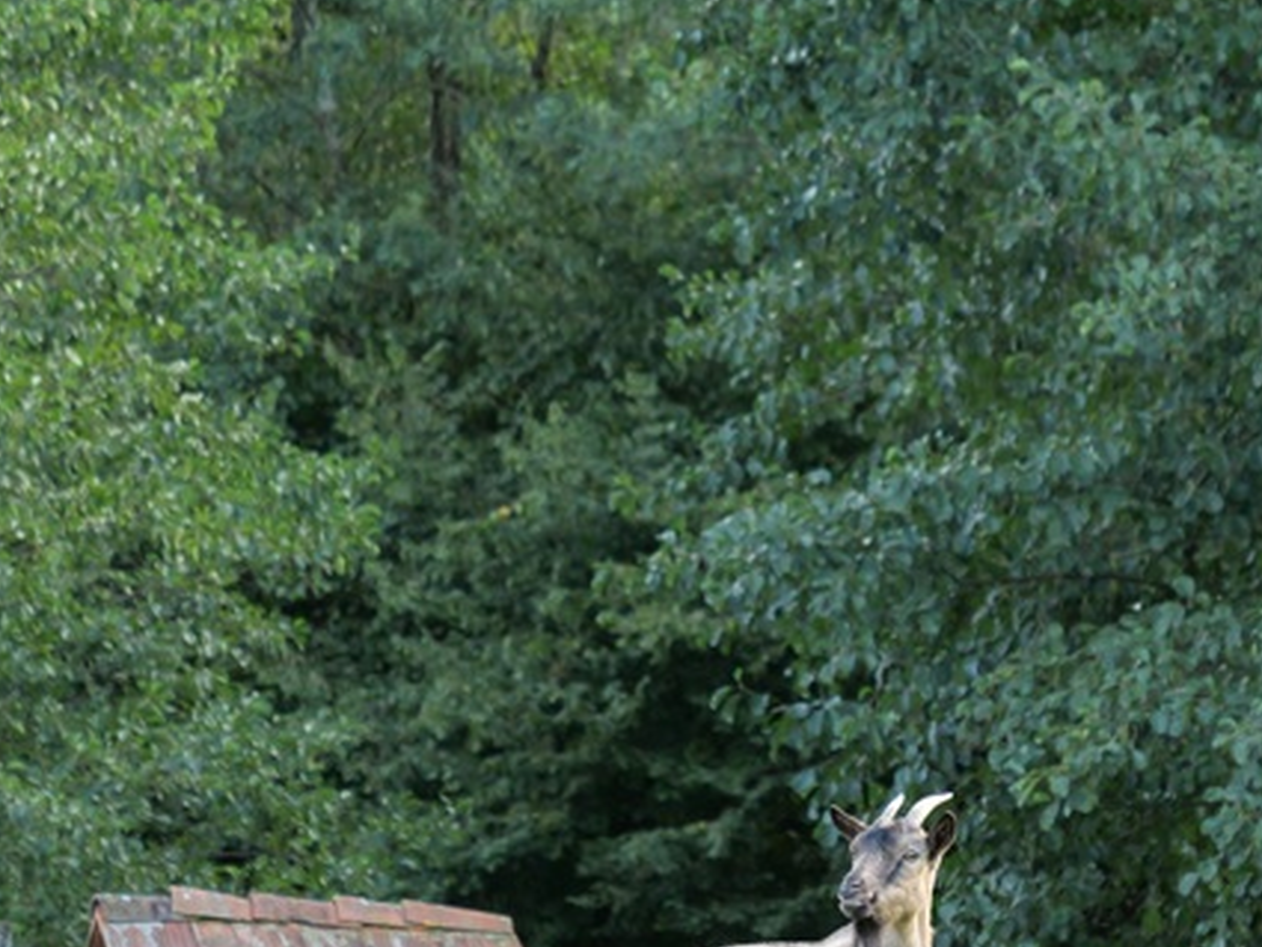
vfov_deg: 6.6
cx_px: 802
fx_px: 8242
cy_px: 873
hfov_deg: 8.8
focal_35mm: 226
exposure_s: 1/125
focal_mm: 60
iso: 250
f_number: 4
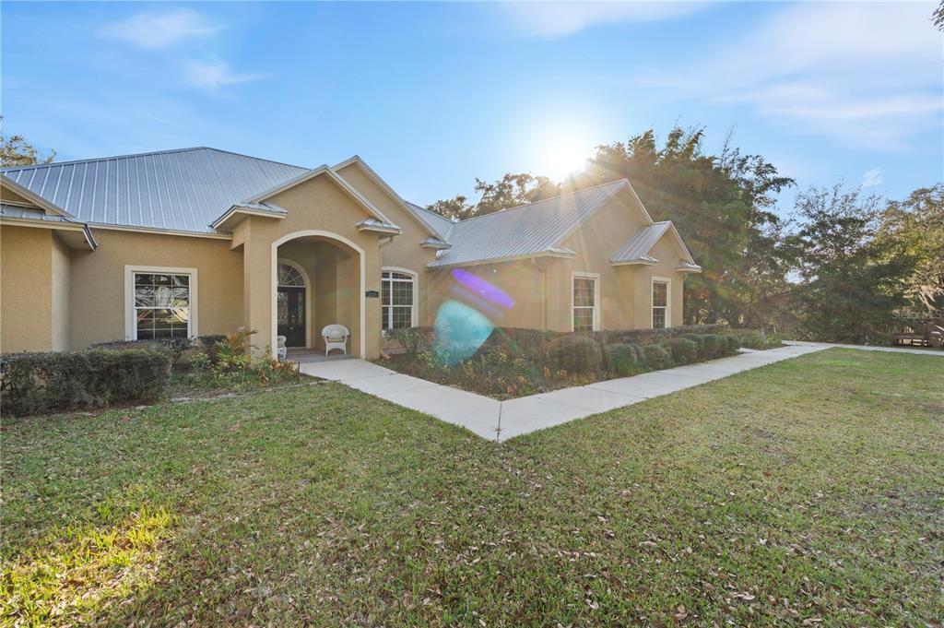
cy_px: 314
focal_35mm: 15
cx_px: 472
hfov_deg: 100.4
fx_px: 393
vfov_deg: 77.2
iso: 100
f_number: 8
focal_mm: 10
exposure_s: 1/20
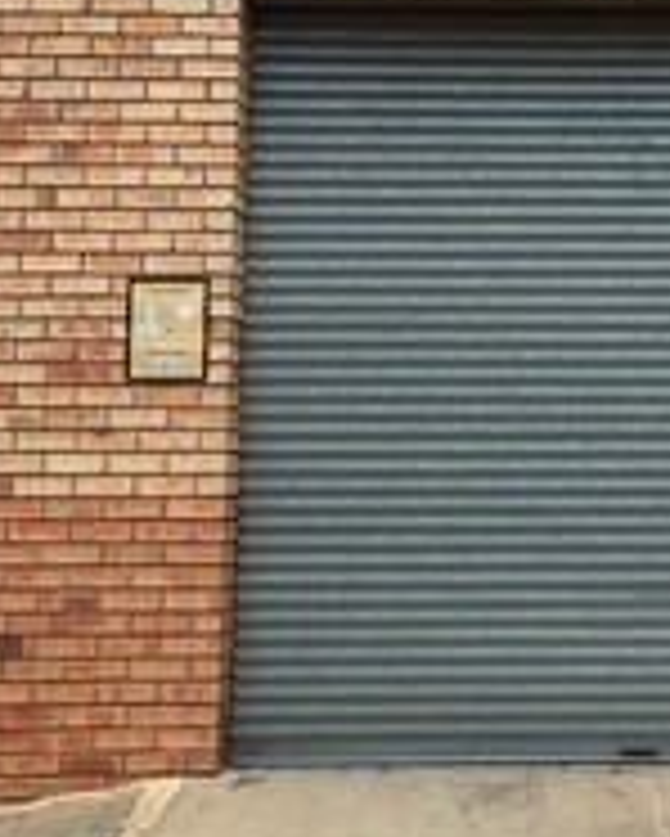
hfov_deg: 19.7
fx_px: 1882
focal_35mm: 76
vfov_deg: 24.9
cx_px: 643
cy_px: 268
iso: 32
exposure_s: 1/1199
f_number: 2.2
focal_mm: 4.15
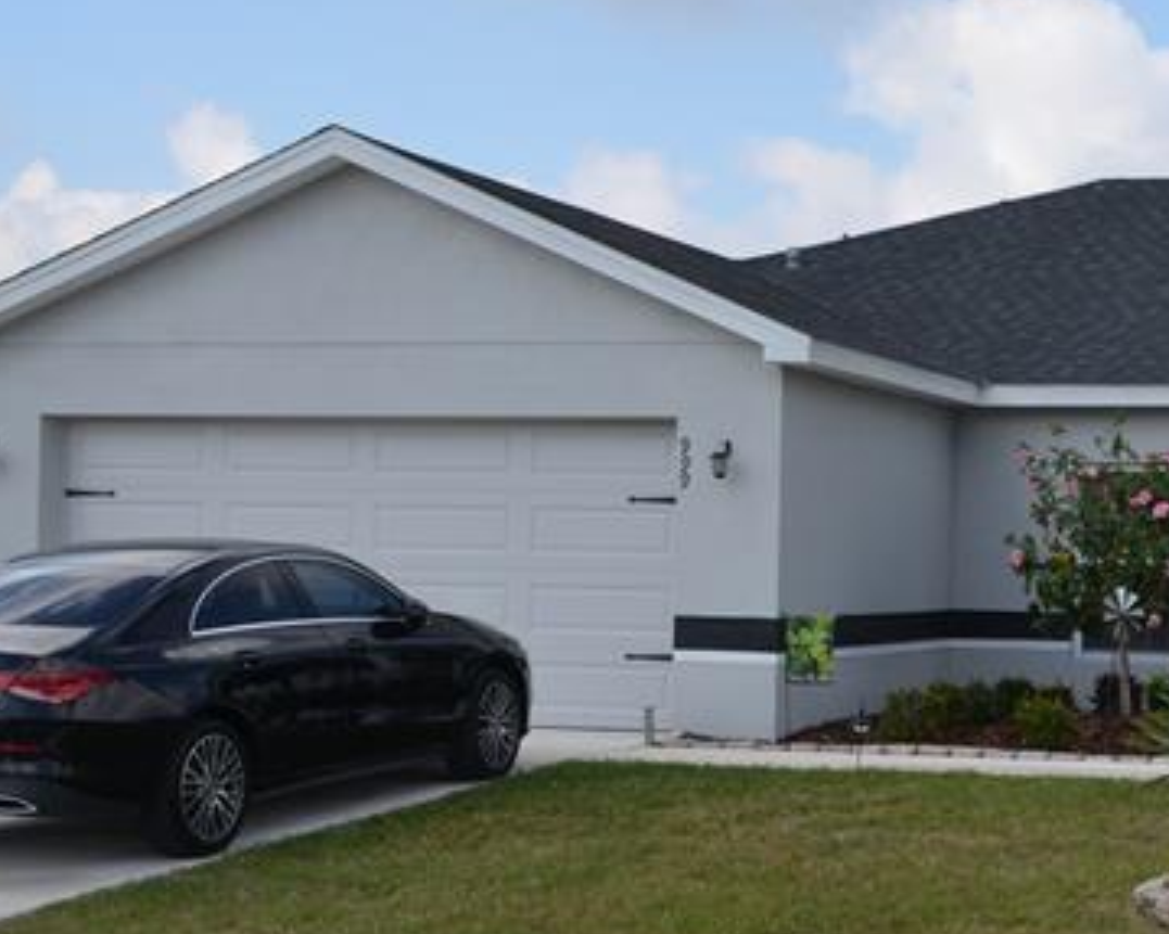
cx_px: 1130
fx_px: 2492
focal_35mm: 72
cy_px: 529
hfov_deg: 25.3
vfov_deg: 21.2
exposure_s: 1/250
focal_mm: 23
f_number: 8
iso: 160
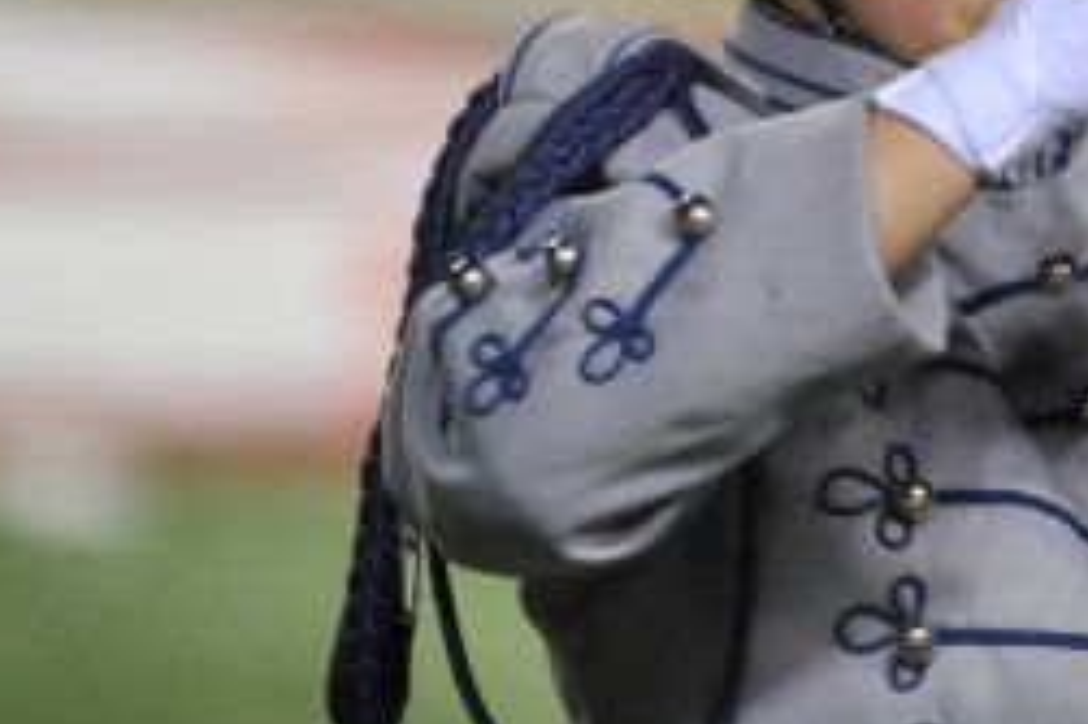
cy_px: 542
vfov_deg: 1.9
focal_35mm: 717
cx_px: 826
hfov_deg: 2.9
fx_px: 21654
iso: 800
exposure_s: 1/320
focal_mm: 200
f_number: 2.8
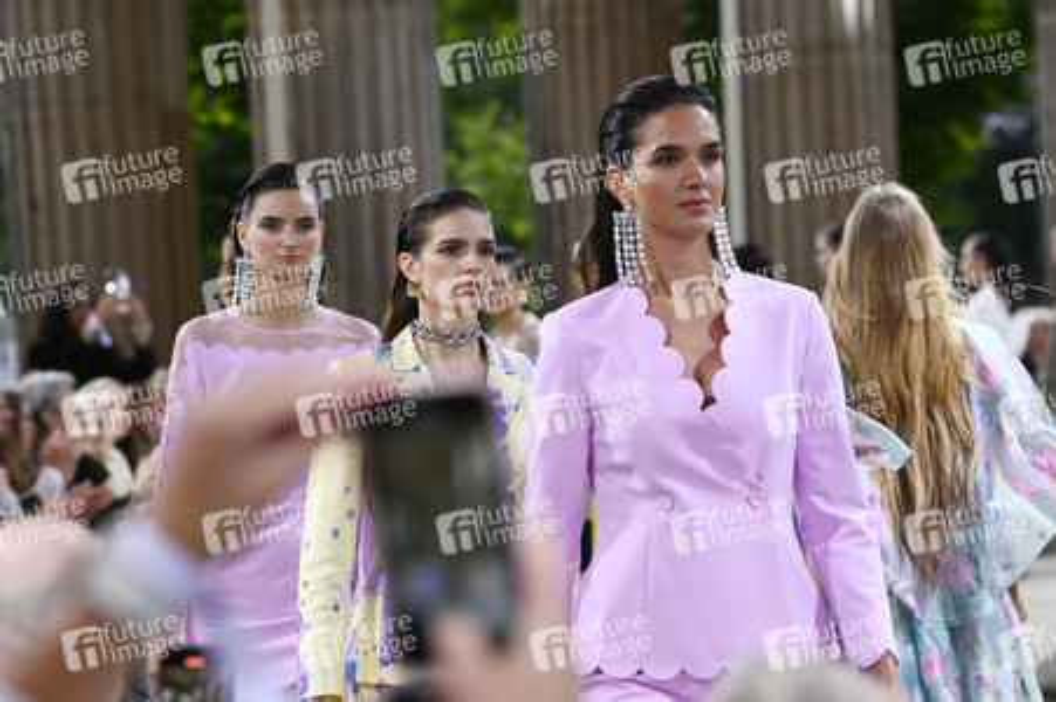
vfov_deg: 6.9
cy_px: 351
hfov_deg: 10.3
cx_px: 528
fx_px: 5862
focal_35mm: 200
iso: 3200
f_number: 7.1
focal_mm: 200
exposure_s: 1/1600
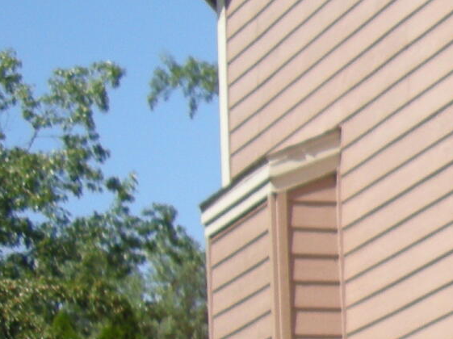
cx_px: 1197
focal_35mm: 198
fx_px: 2589
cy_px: 397
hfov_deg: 8.8
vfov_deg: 7.4
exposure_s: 1/656
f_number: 2.8
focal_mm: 7.9
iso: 64
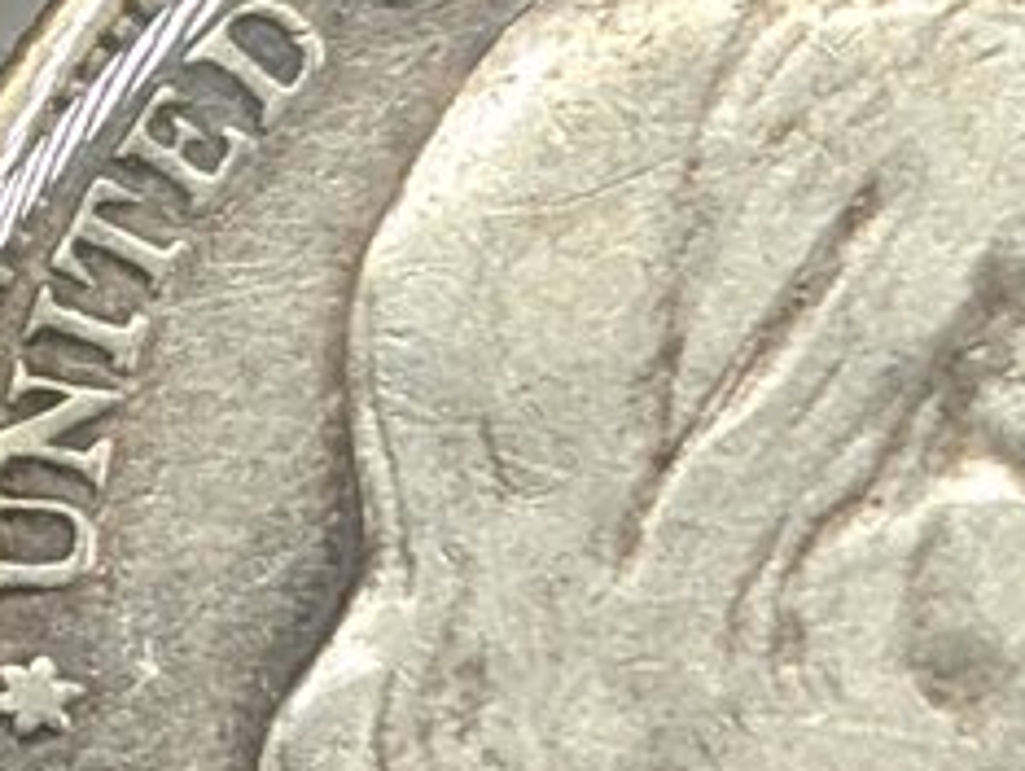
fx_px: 9367
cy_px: 620
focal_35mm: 316
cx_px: -918
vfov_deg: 4.7
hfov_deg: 6.1
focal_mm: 6.9
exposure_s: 1/205
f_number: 1.68
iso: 18
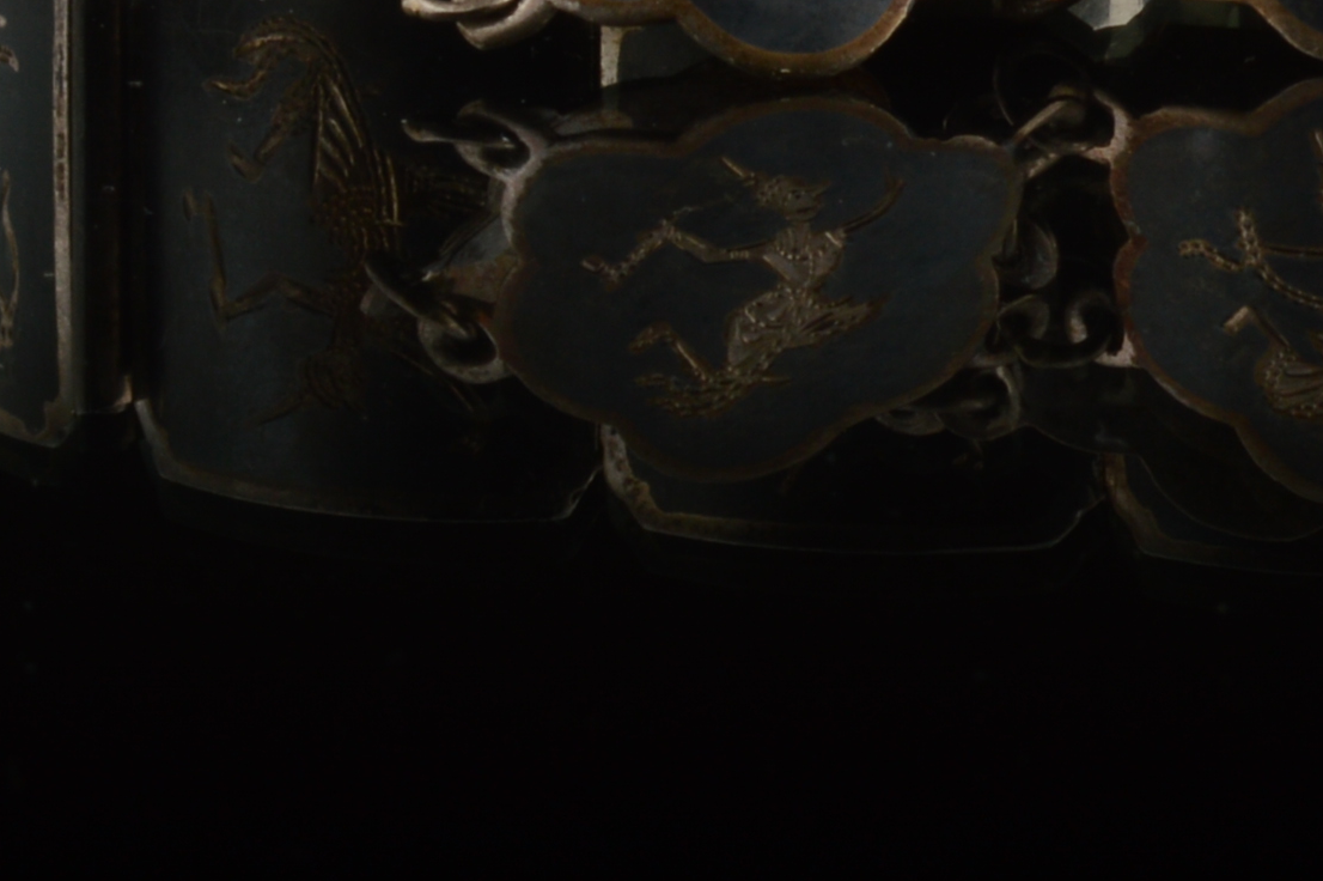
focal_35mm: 367
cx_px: 1549
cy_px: -451
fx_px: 13479
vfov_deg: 3.7
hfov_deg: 5.6
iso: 100
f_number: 20
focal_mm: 60
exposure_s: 1/250
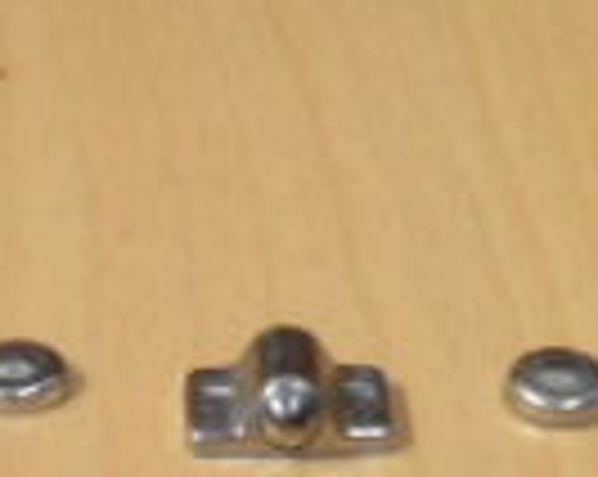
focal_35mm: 181
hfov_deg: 10.6
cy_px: -202
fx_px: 3199
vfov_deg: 8.4
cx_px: 49
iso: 100
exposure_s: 1/45
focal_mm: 3.9
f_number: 3.2
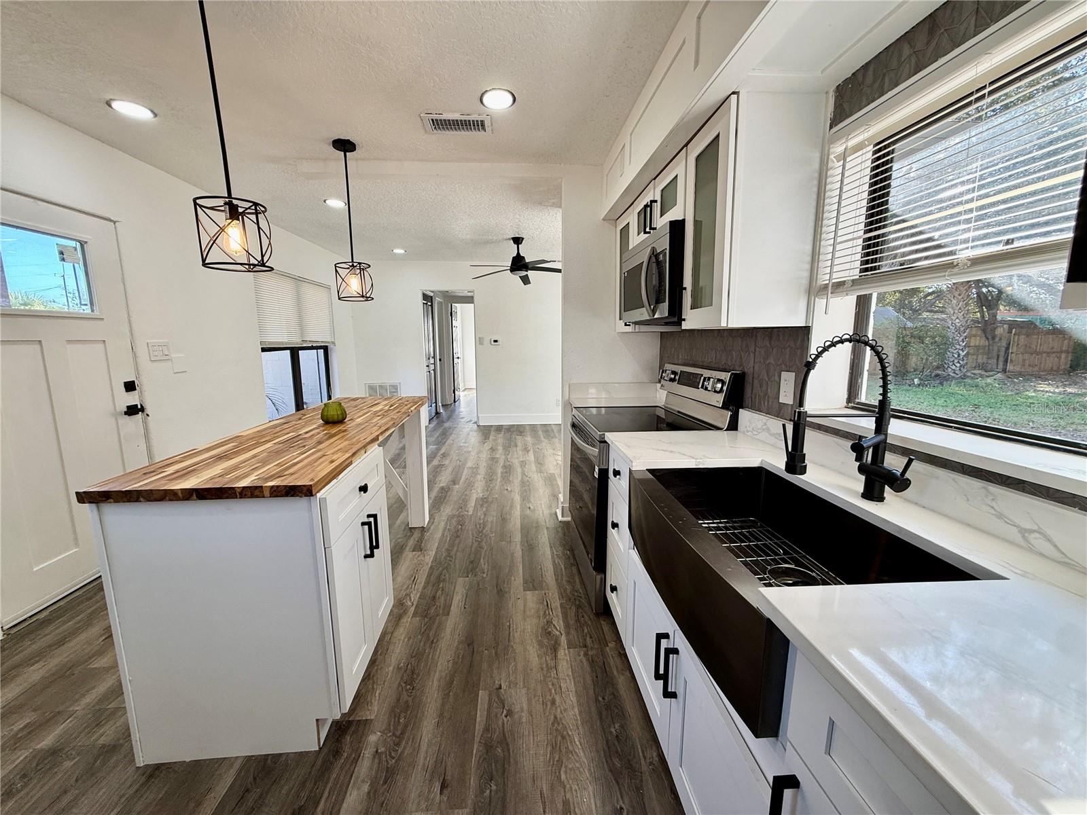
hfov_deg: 102.1
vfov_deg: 85.7
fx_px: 440
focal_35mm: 14
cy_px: 408
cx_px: 544
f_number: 2.2
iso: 64
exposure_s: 1/120
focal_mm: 2.22
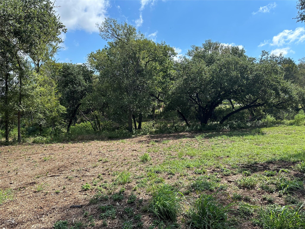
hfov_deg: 71.6
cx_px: 152
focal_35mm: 24
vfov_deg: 56.8
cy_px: 114
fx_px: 211
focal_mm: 6.86
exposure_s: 1/2353
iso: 80
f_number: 1.78
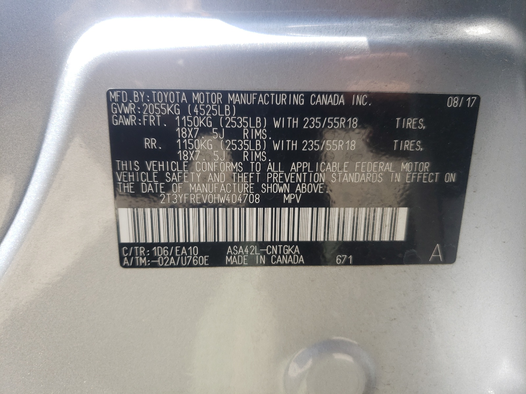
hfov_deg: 67.3
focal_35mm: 26
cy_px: 197
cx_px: 263
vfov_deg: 53.1
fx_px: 395
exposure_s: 1/333
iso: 50
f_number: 1.5
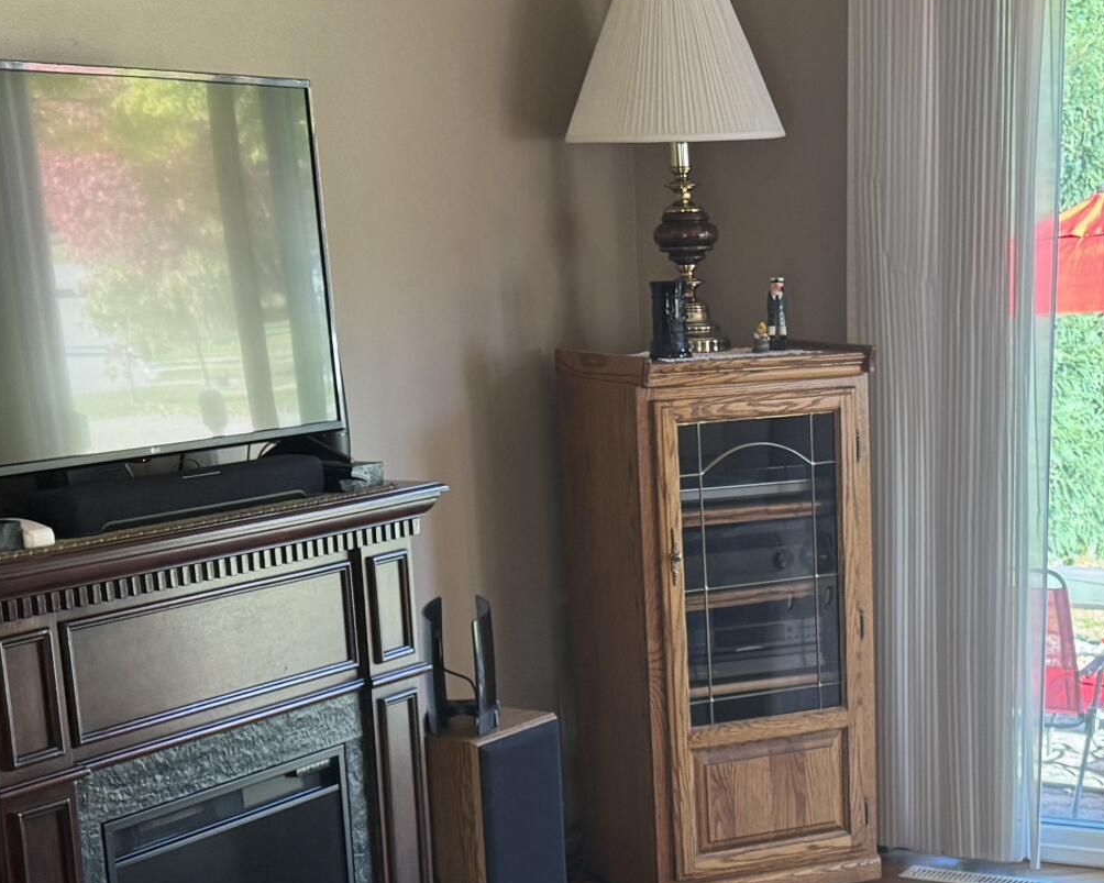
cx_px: 798
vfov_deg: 21.2
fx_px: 2287
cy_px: 842
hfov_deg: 26.9
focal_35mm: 70
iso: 125
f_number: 1.78
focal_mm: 6.76
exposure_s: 1/60
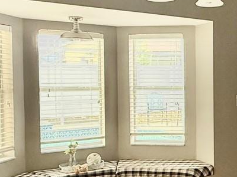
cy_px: 90
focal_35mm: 56
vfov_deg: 26.1
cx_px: 264
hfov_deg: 30.5
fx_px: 383
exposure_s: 1/99
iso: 160
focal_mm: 2.22
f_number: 2.2
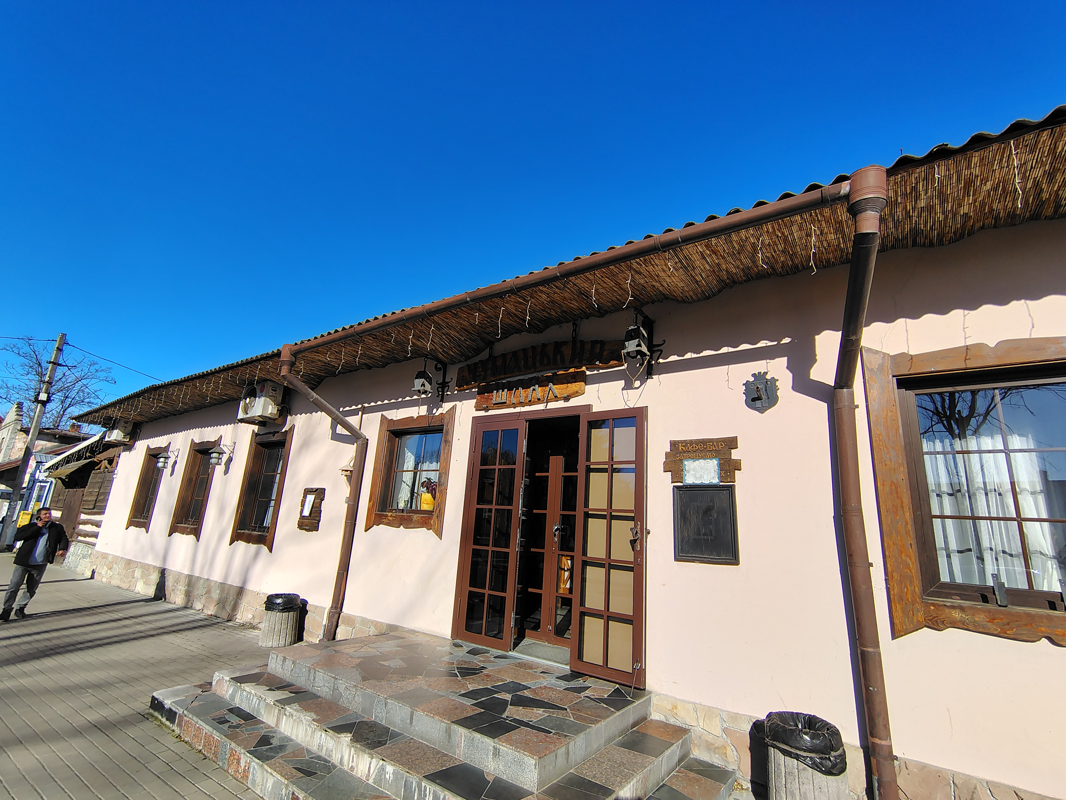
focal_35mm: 16
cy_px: 400
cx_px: 533
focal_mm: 2.13
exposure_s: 1/1157
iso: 100
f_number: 2.2
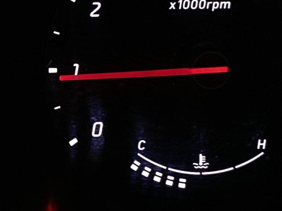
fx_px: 1099
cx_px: -117
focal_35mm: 135
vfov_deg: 11.0
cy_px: 96
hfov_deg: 13.9
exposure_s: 1/40
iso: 400
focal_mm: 4.25
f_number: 1.8
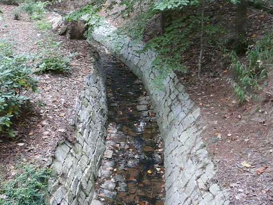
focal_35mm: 37
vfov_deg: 38.6
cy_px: 95
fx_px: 292
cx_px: 119
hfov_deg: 50.0
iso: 400
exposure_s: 1/125
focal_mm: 4.6
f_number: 2.8
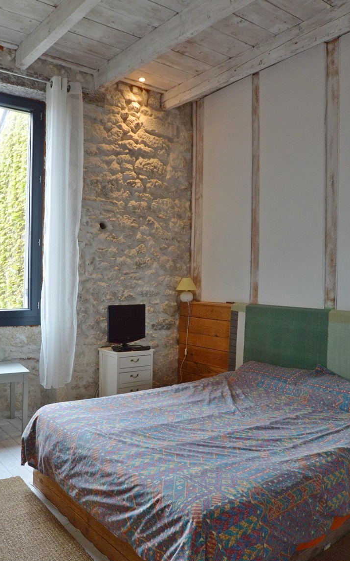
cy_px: 289
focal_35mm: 24
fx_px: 366
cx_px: 143
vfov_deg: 74.8
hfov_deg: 50.8
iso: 400
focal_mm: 10
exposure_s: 1/80
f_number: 4.5
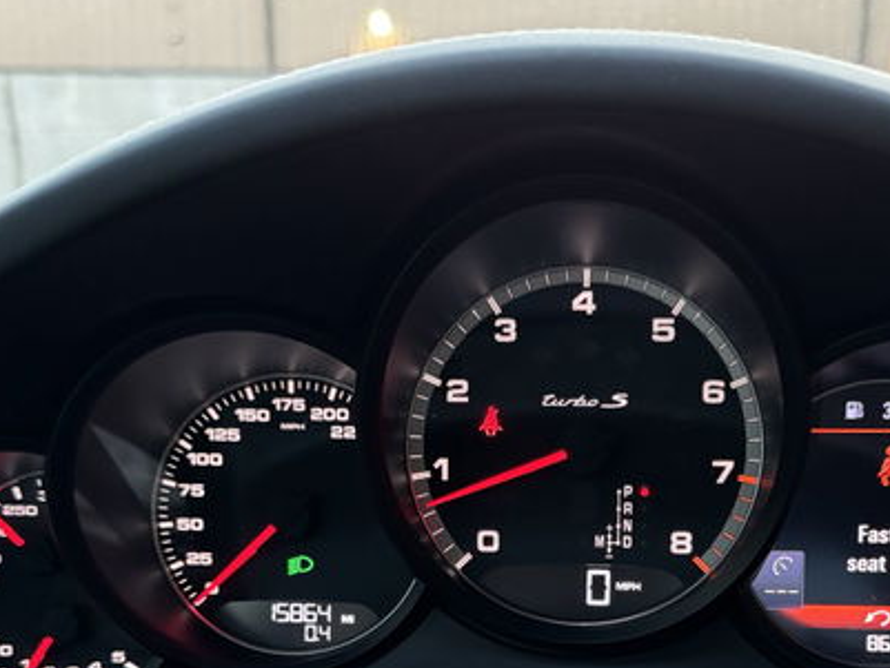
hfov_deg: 40.9
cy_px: 595
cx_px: 557
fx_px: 1183
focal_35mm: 46
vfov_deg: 30.2
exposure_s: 1/37
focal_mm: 6.76
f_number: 1.78
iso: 800
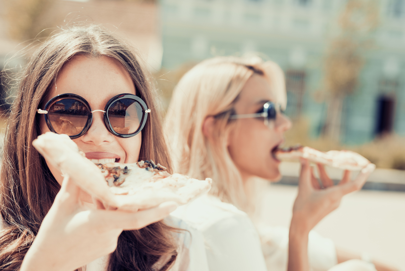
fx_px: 563
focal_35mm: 50
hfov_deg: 39.6
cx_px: 202
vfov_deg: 27.0
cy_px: 136
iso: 100
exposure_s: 1/800
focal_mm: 50
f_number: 2.5
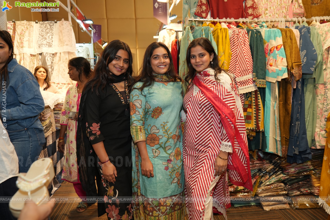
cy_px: 110
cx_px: 165
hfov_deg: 63.7
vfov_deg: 45.0
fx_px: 266
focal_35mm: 29
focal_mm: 29
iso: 1000
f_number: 5
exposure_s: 1/160
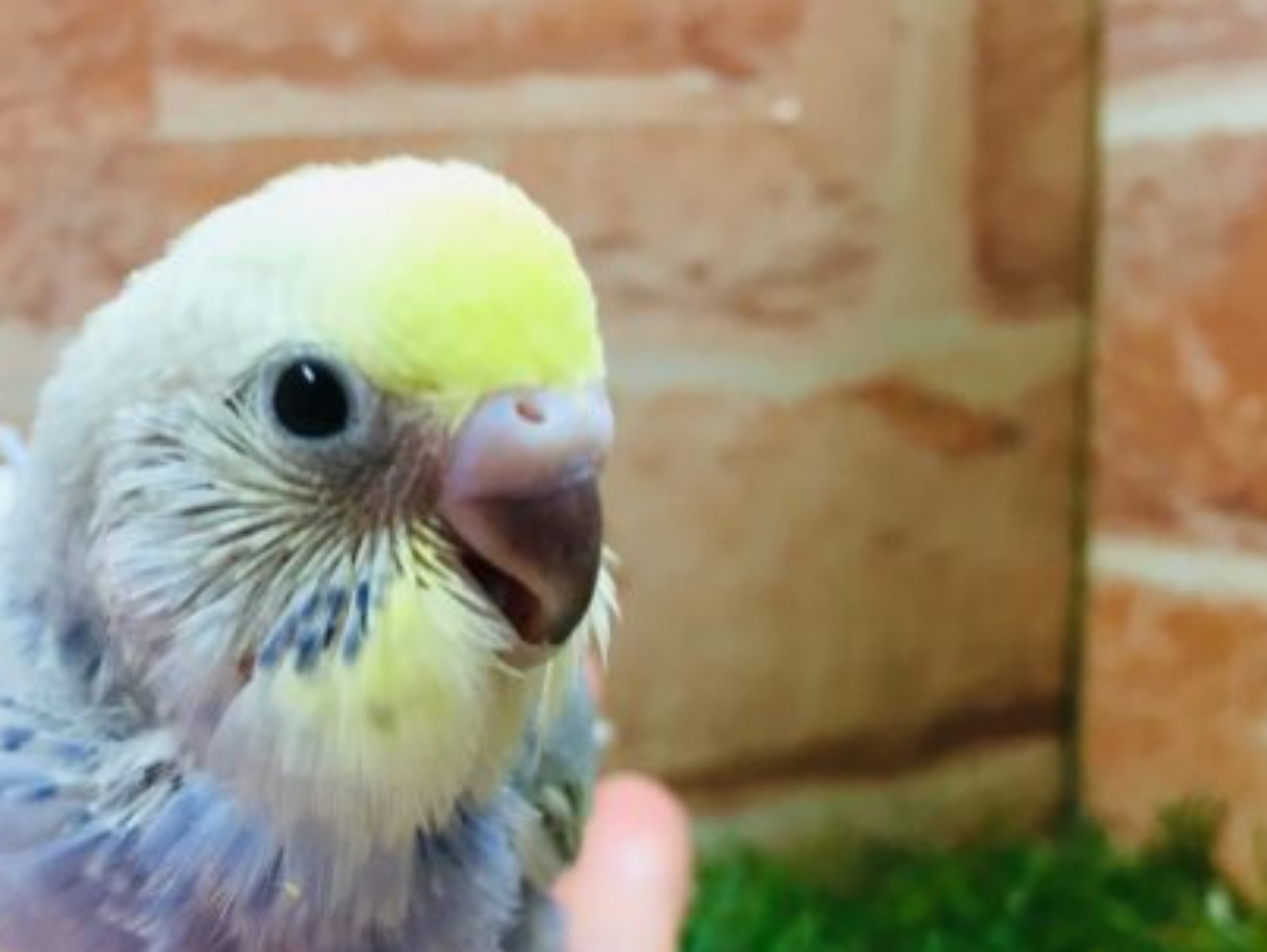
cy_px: 566
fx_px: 1685
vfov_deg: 31.5
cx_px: 336
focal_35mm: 46
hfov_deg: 40.2
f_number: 2.2
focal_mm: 4.15
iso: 80
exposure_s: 1/30
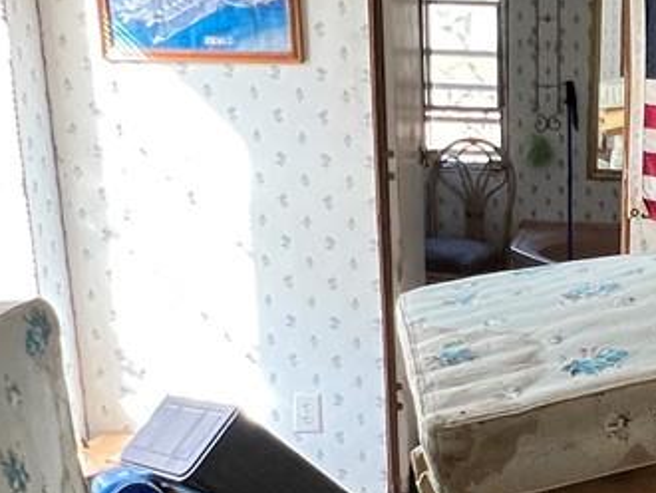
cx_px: 694
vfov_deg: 22.8
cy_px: 437
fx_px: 1195
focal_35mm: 63
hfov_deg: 28.3
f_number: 1.8
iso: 200
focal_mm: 1.57
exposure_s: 1/99
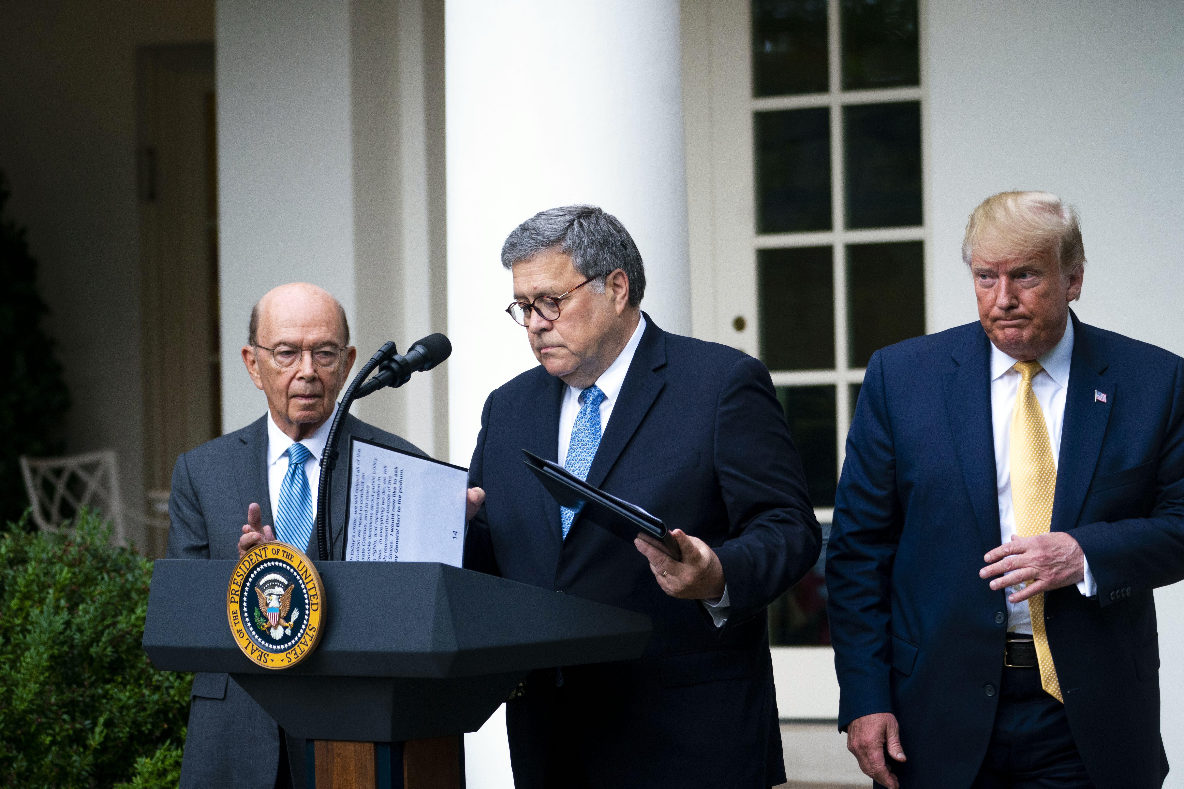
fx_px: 5920
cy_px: 394
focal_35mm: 180
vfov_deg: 7.6
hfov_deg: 11.4
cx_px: 592
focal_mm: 180
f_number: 5.6
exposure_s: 1/400
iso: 1600
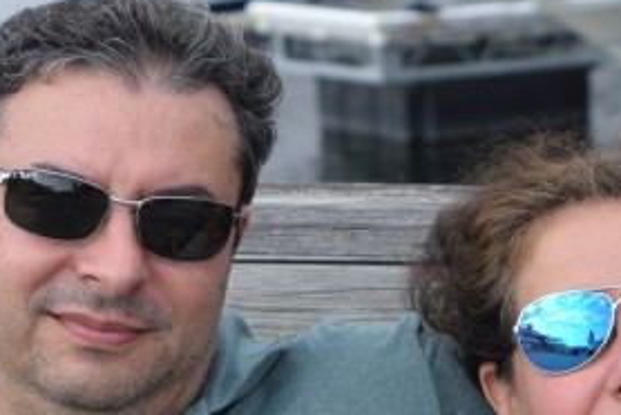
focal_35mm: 320
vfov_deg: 4.3
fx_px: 5525
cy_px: 165
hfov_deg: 6.4
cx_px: 342
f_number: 5.6
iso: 200
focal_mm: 55
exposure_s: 1/400
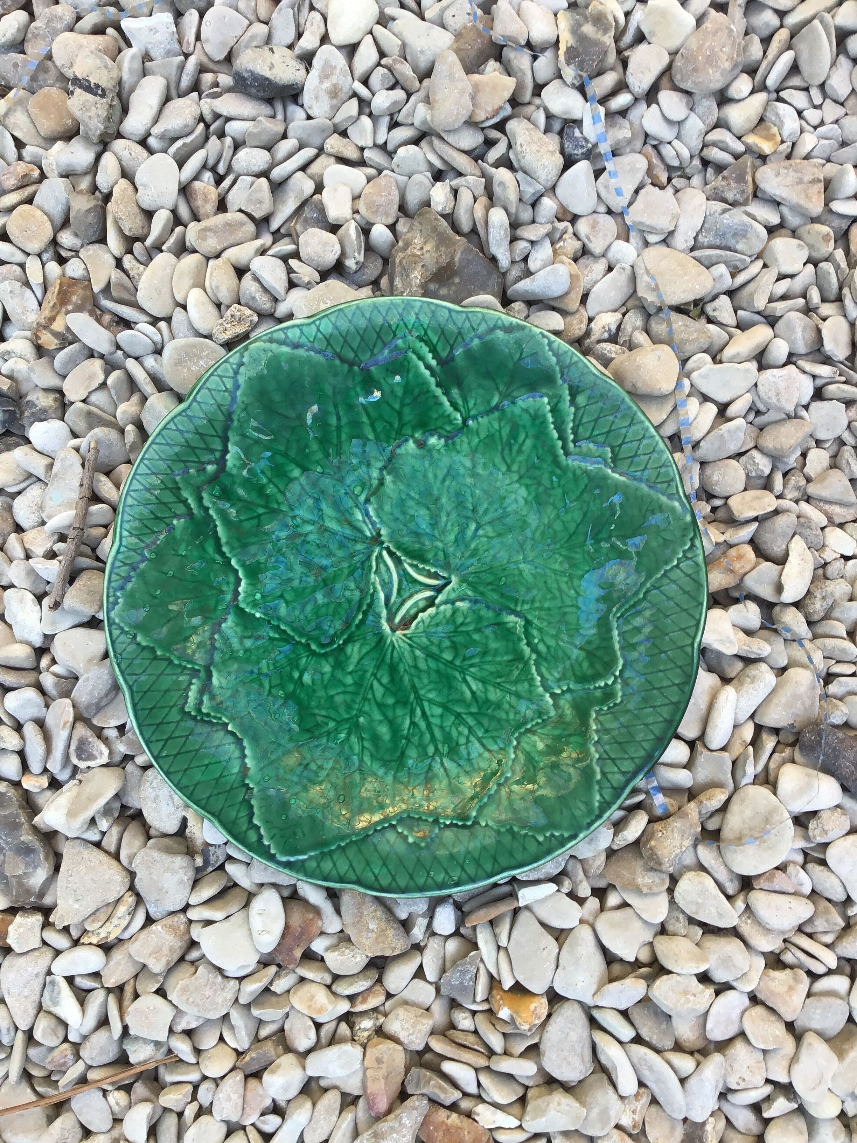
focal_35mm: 31
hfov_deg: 45.4
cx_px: 428
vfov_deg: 58.4
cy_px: 572
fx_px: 1023
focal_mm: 3.3
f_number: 2.4
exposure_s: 1/100
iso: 32
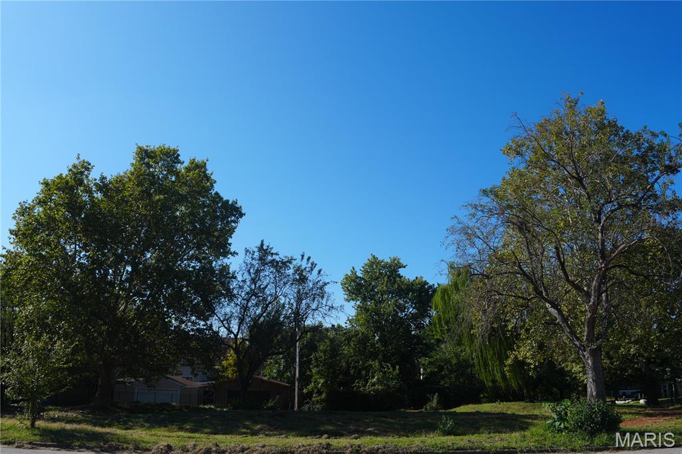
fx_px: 625
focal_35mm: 33
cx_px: 341
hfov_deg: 57.2
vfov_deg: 39.9
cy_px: 227
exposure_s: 1/800
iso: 100
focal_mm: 22
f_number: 5
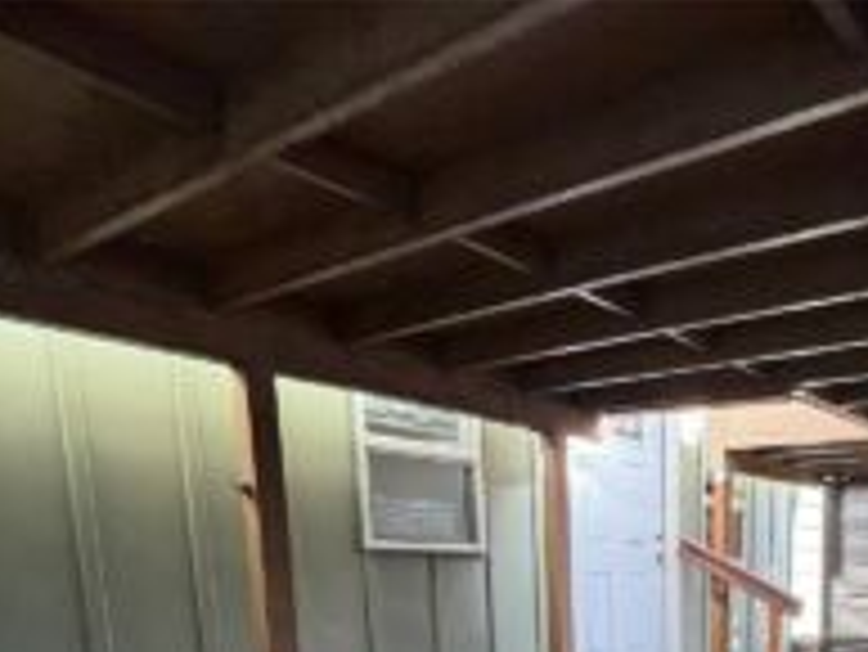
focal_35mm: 29
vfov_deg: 41.2
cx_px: 819
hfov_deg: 52.3
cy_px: 670
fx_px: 728
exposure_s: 1/121
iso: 200
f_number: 2.2
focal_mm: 2.22
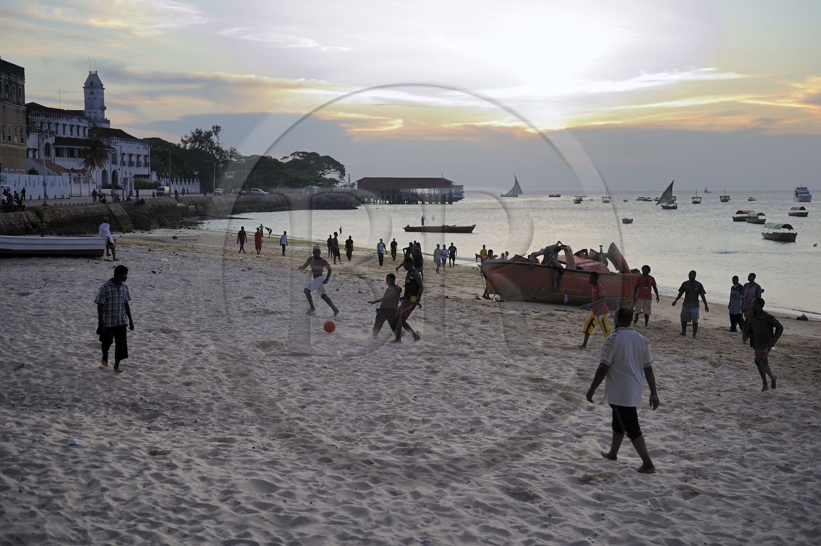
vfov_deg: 29.8
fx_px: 1025
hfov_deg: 43.6
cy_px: 273
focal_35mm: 45
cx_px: 410
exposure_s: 1/320
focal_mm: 45
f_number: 3.2
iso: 400
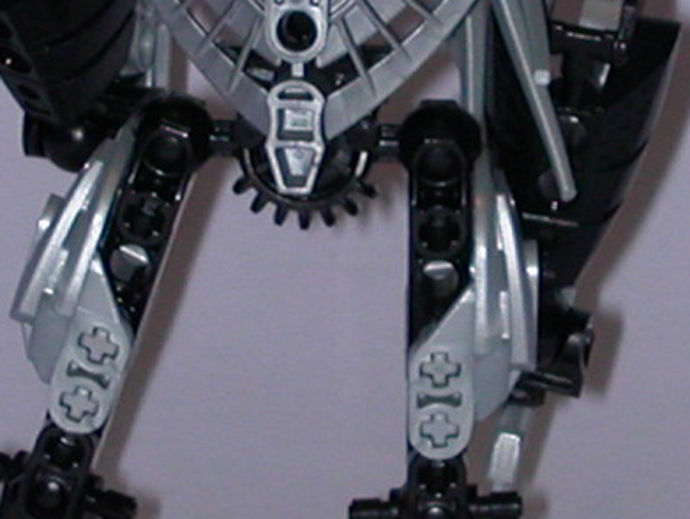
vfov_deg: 5.4
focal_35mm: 278
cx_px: 496
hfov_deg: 7.1
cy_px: 260
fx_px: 5546
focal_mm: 10.4
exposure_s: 1/59.9
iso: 100
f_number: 3.7
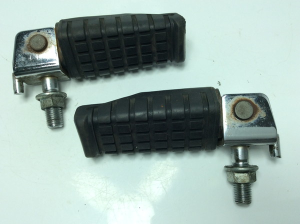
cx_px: 150
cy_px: 112
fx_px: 277
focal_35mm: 32
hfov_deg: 56.9
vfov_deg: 44.0
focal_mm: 3.3
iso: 32
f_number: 2.4
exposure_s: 1/369
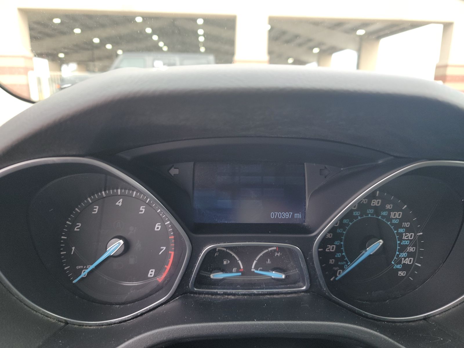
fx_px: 322
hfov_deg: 71.6
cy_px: 174
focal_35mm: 24
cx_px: 232
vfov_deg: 56.8
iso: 64
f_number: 1.8
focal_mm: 6.7
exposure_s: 1/59
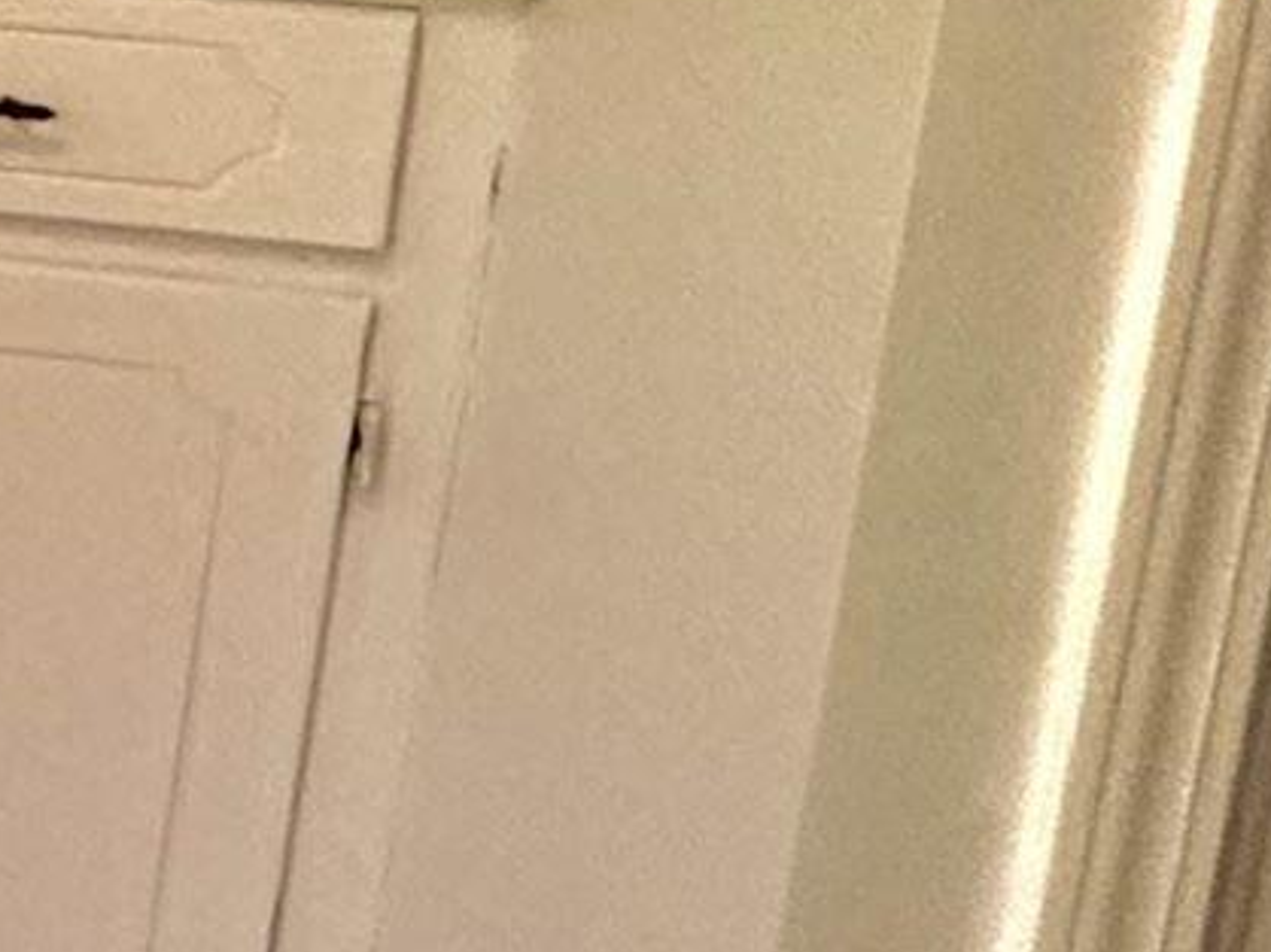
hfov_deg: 9.4
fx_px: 3780
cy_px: -338
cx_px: -3260
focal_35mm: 103
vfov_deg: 13.7
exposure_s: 1/60
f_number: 2.2
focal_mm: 2.22
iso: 250
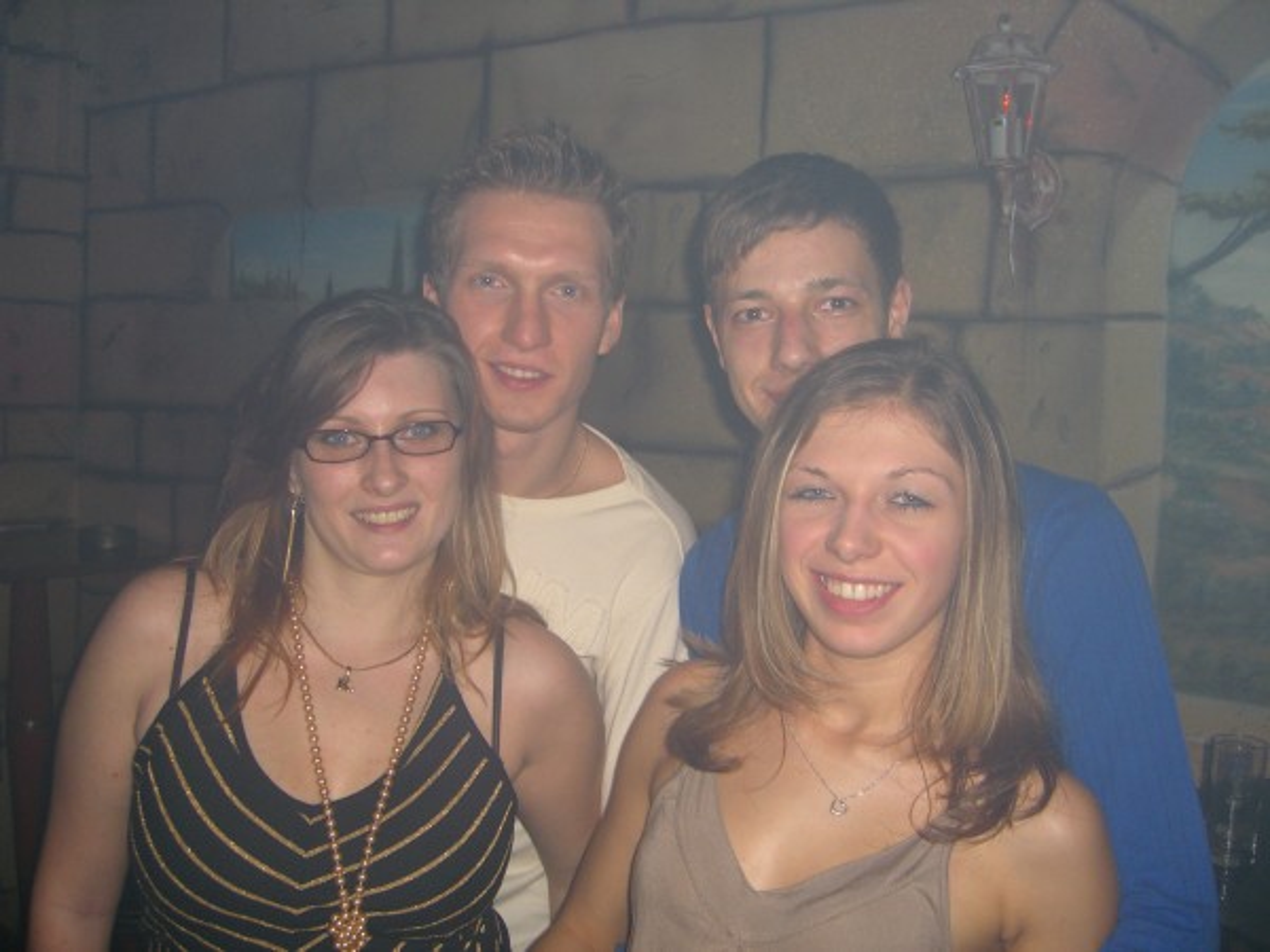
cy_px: 476
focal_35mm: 38
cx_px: 635
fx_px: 1394
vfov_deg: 37.7
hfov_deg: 49.0
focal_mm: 7.9
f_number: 2.8
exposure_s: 1/60
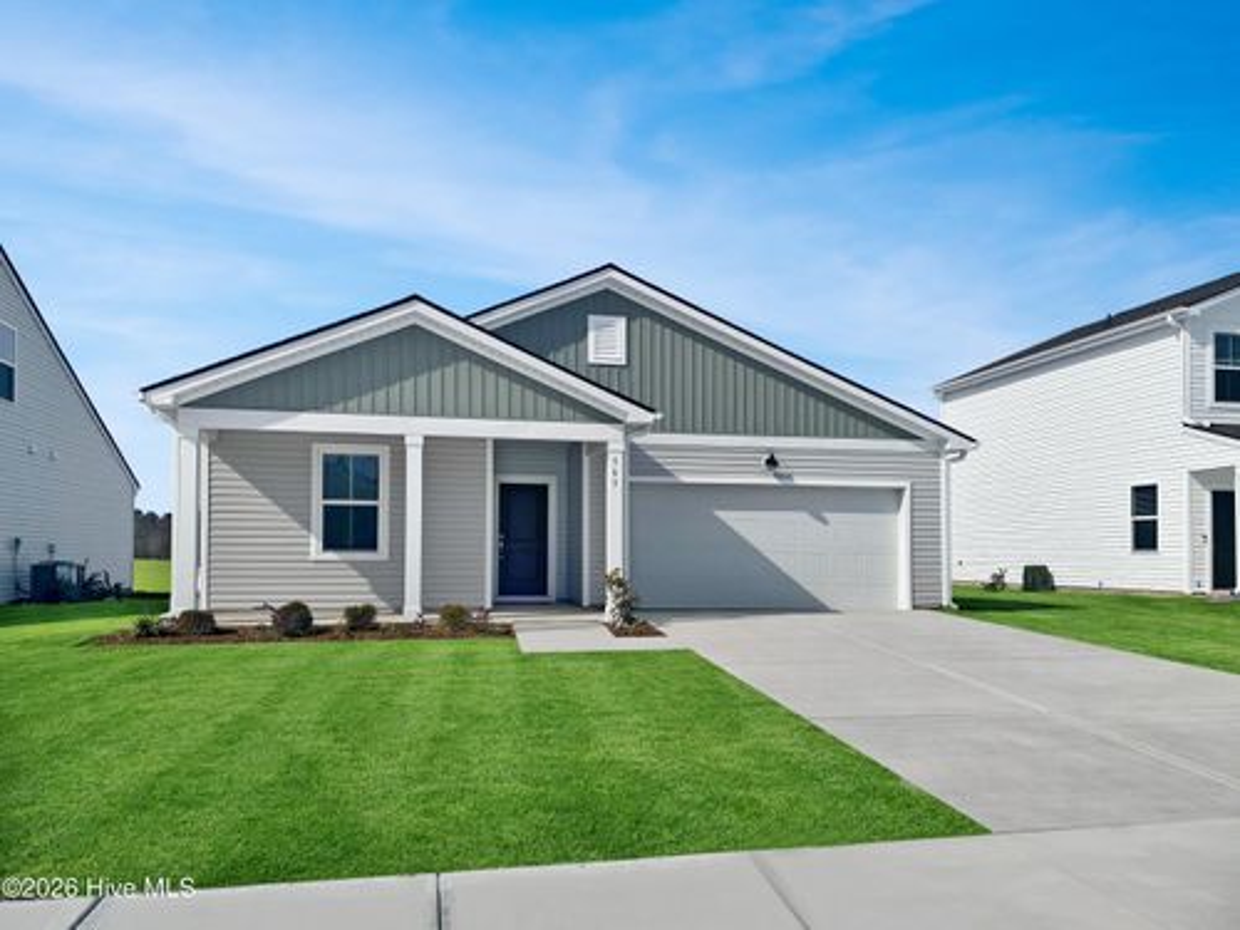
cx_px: 620
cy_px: 465
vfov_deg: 53.1
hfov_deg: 67.3
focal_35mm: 26
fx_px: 931
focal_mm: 4.25
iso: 32
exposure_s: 1/9600
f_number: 1.8
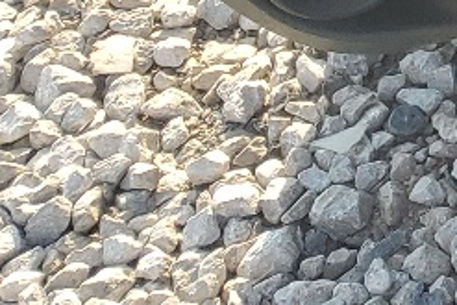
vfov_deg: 7.2
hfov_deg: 9.7
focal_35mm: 175
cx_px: 1247
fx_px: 2223
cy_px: -506
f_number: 1.5
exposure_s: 1/667
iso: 50
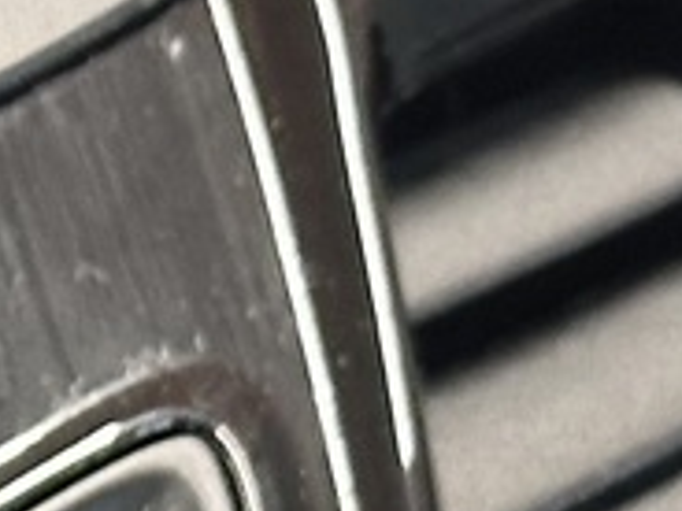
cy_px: 1433
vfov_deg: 3.9
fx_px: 7408
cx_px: -904
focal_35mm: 376
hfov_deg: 5.1
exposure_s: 1/33
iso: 320
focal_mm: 6.86
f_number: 1.78
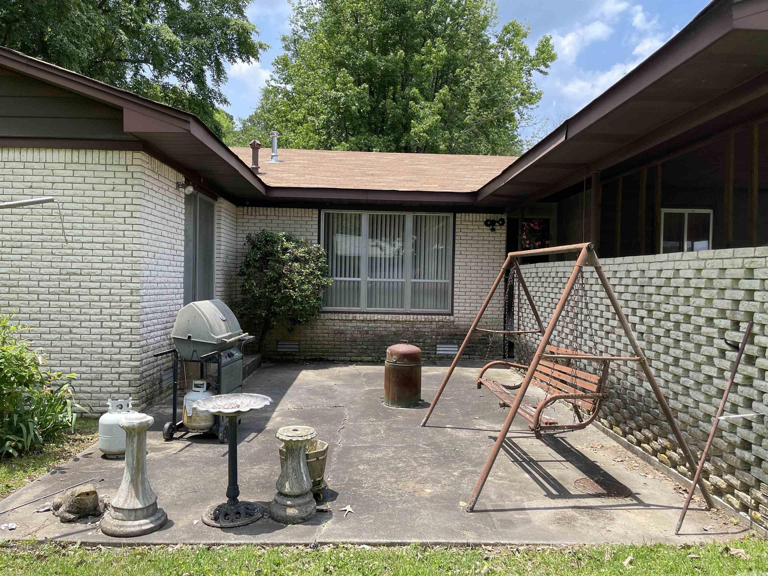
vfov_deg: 53.1
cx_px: 384
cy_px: 288
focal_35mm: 26
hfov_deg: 67.3
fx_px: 577
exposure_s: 1/1403
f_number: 1.6
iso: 32
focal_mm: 5.1
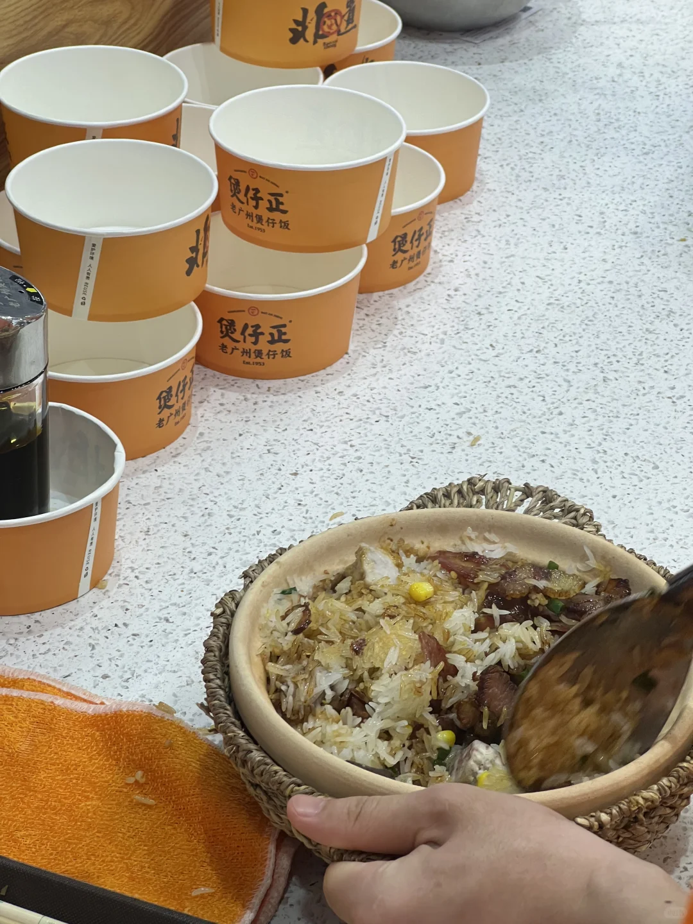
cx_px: 346
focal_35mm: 77
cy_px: 462
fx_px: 2055
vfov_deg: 25.3
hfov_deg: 19.1
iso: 125
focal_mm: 9
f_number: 2.8
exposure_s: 1/100
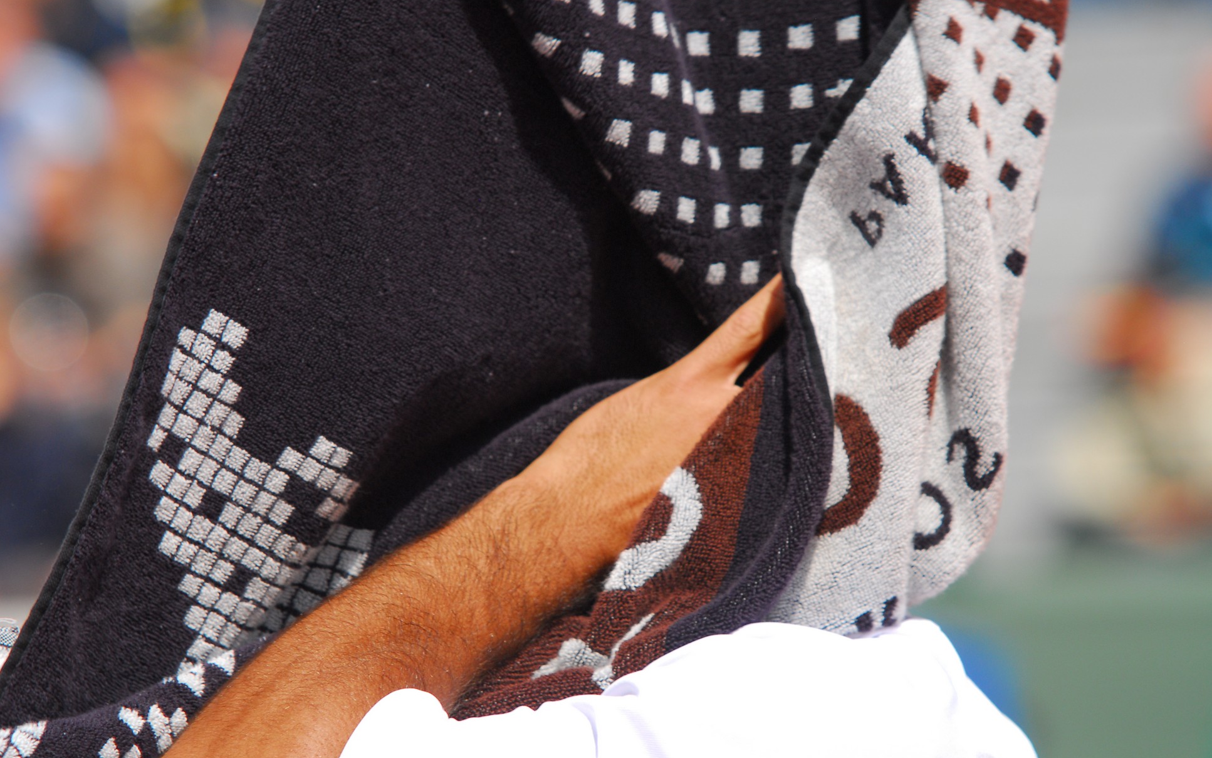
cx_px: 606
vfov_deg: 4.6
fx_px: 9365
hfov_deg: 7.4
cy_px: 404
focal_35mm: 284
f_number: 5.6
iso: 320
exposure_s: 1/1500
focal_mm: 185
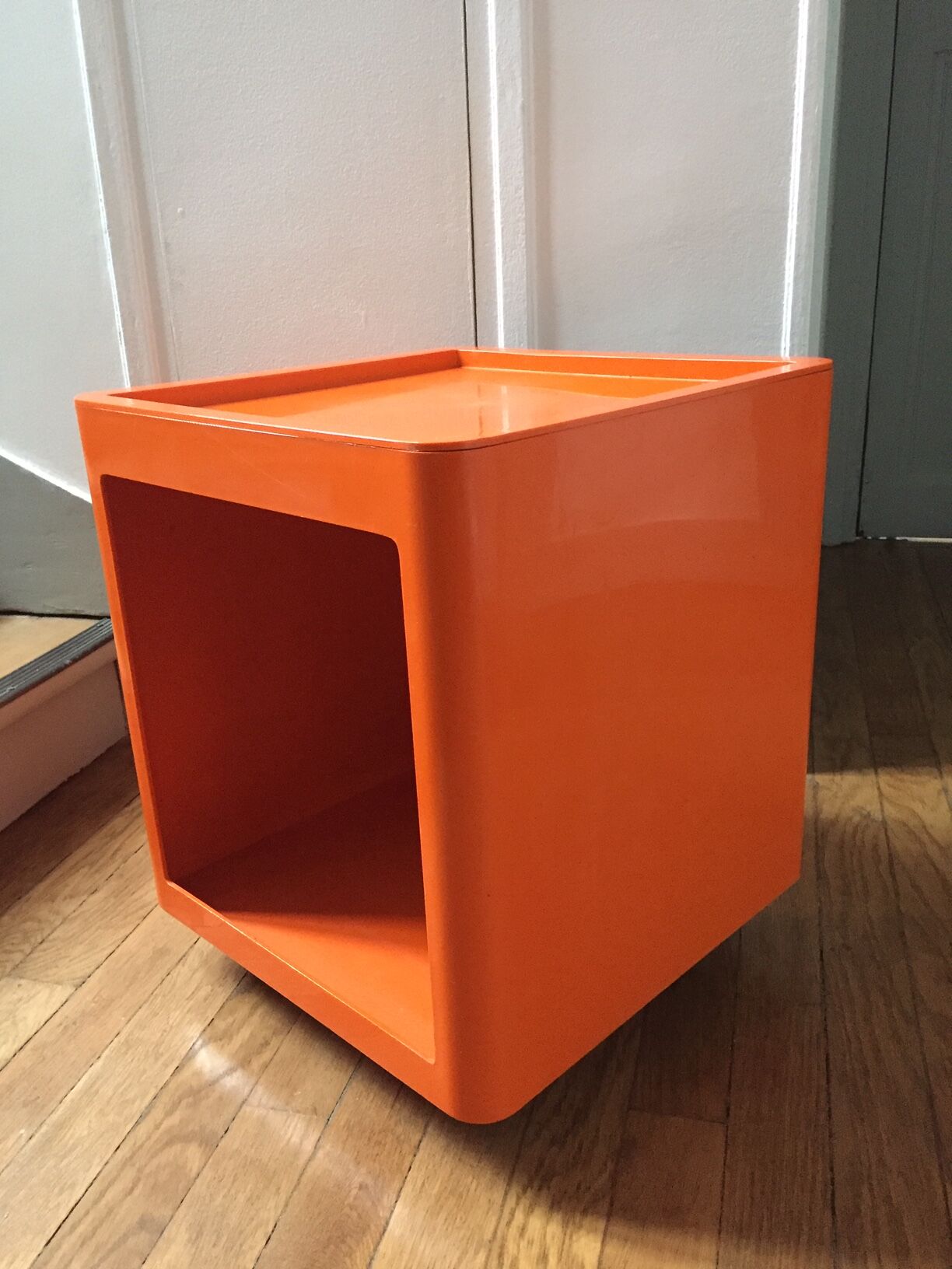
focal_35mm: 29
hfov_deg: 48.2
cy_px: 634
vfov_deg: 61.7
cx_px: 476
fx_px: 1063
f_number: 2.2
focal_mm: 4.15
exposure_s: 1/17
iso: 400
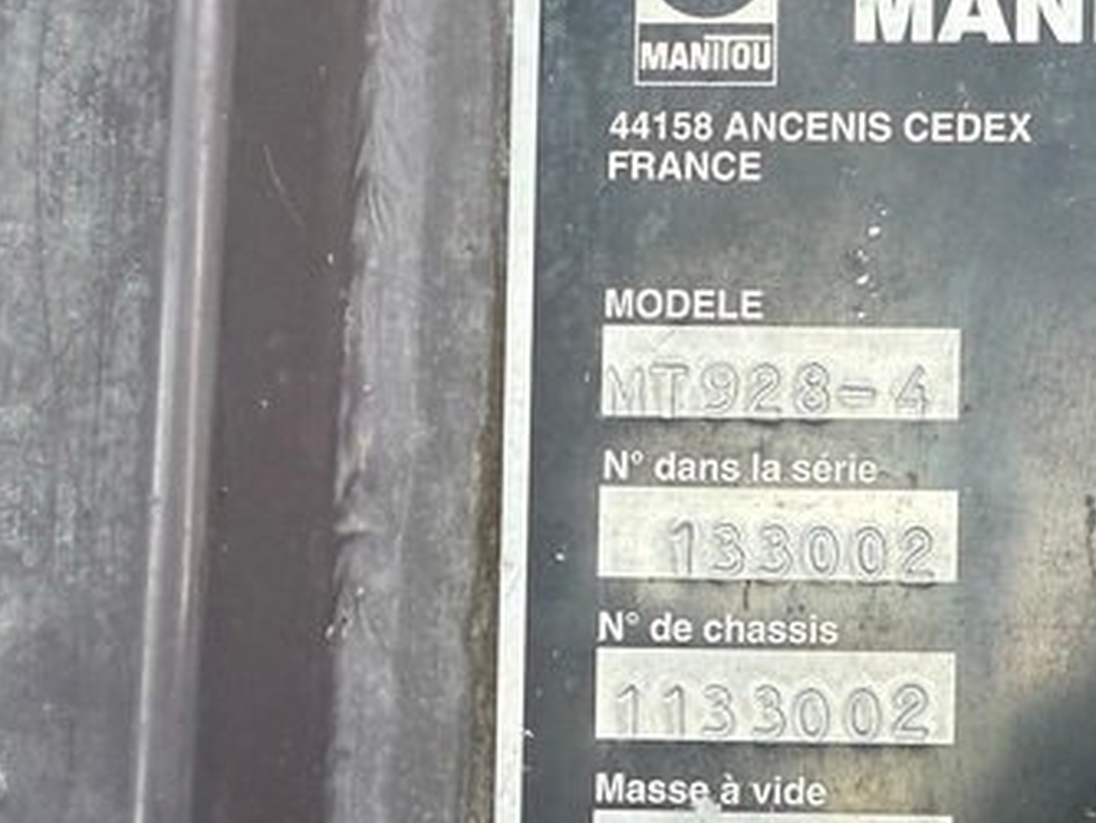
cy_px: 729
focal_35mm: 54
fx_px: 1710
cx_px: 1145
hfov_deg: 32.2
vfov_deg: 26.2
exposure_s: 1/99
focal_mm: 2.22
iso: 160
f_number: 2.2
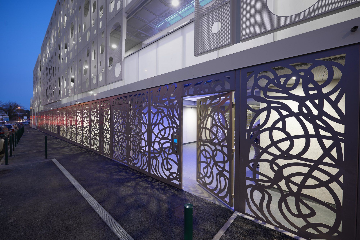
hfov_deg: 100.4
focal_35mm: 15
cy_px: 120
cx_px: 180
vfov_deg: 77.4
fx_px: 150
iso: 100
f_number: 5.6
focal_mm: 15
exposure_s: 1/4
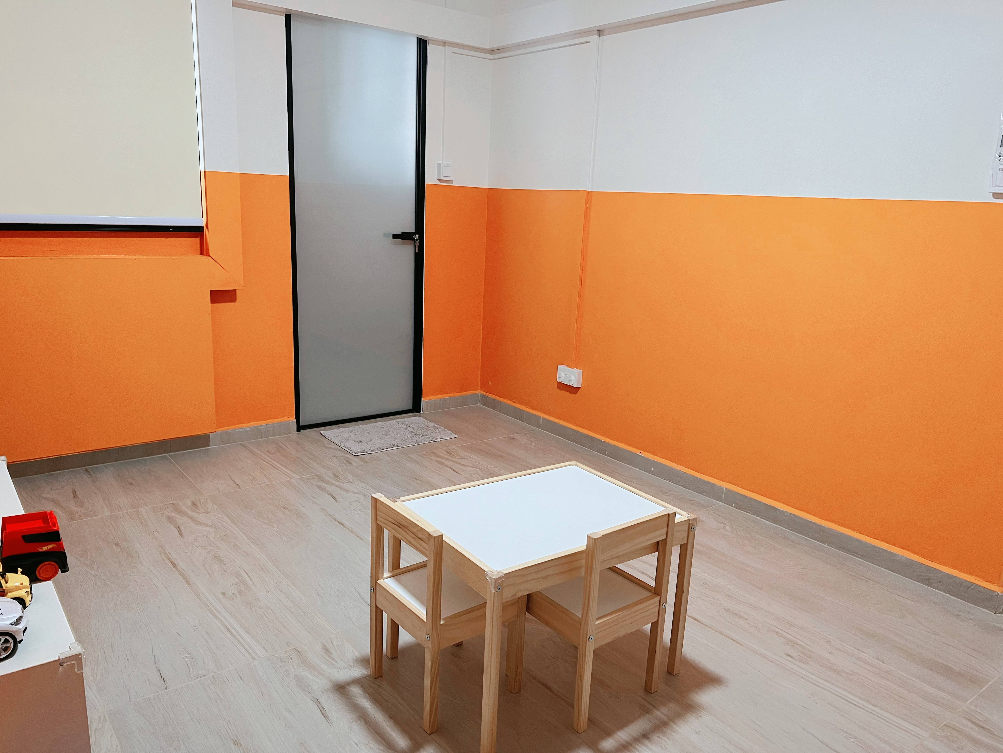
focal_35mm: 26
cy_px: 376
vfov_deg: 53.1
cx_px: 502
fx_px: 753
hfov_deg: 67.3
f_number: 1.5
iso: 160
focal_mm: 5.7
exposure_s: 1/50
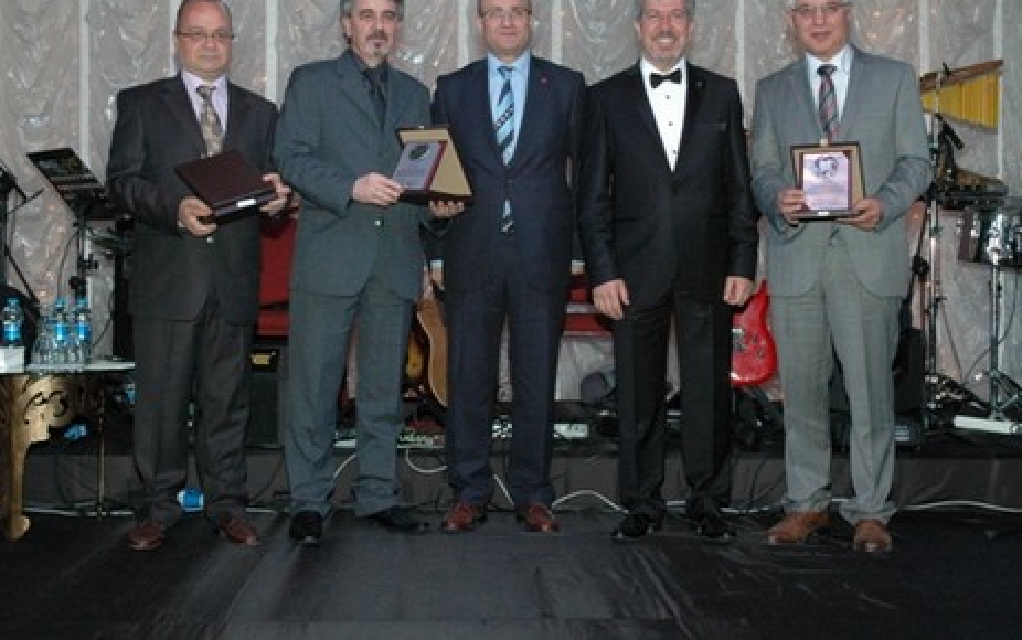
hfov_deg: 38.4
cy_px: 254
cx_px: 556
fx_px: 1466
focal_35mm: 53
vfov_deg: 24.6
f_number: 6.3
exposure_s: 1/60
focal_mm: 29
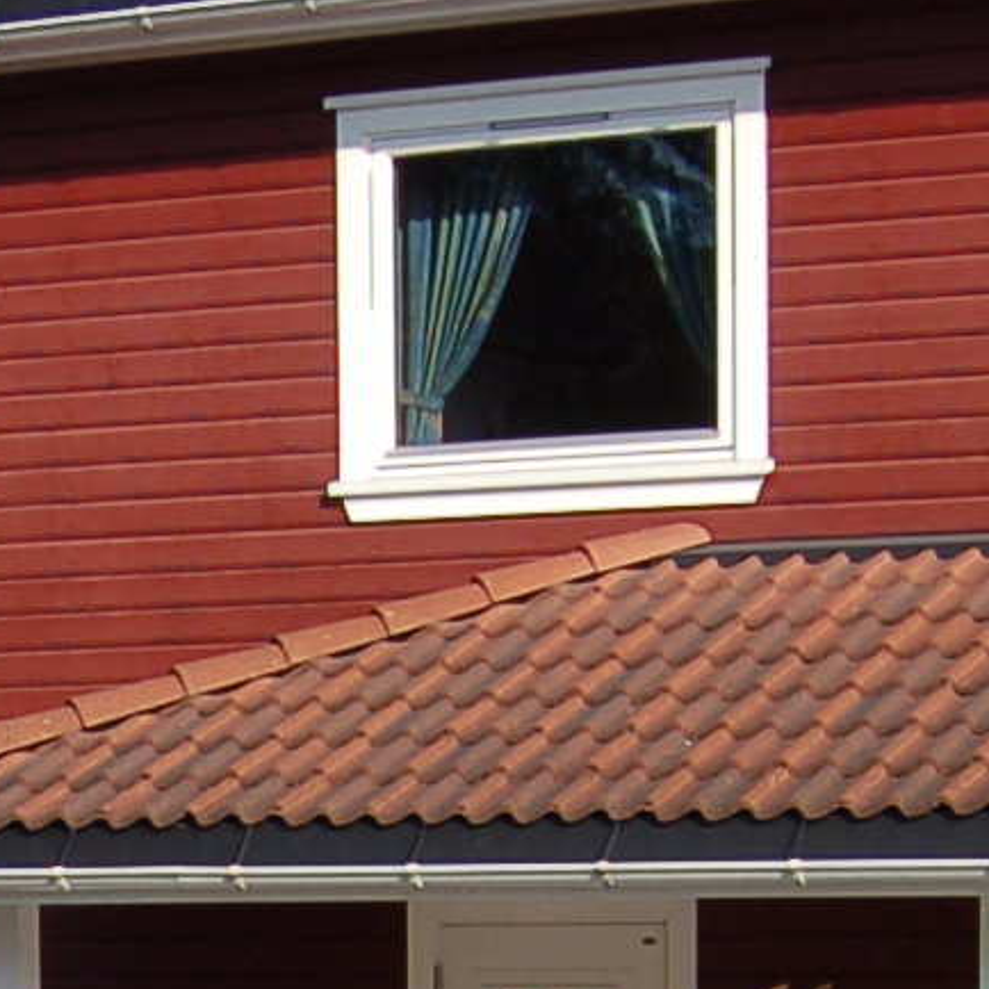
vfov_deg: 10.6
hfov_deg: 10.8
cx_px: -212
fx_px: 5140
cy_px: 1477
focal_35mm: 159
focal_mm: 18
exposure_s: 1/320
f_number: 9
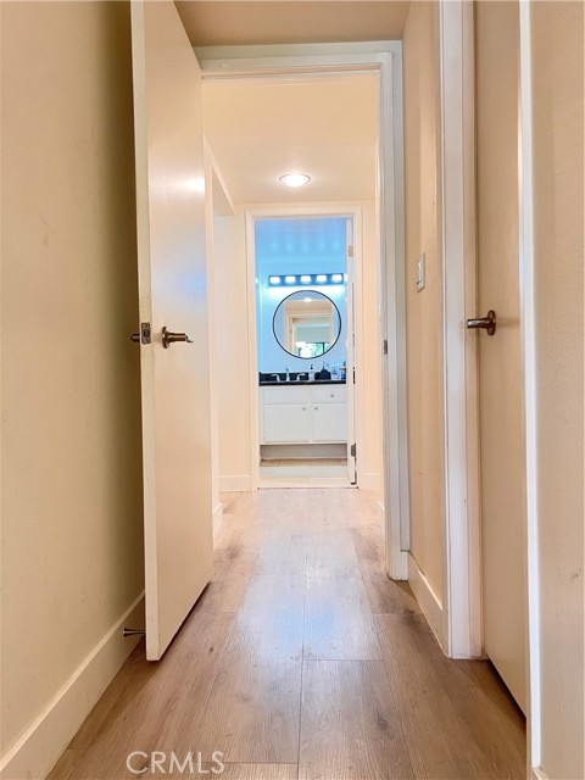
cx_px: 292
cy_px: 390
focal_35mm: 26
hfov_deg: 53.1
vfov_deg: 67.3
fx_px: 586
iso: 160
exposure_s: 1/60
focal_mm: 5.7
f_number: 1.5
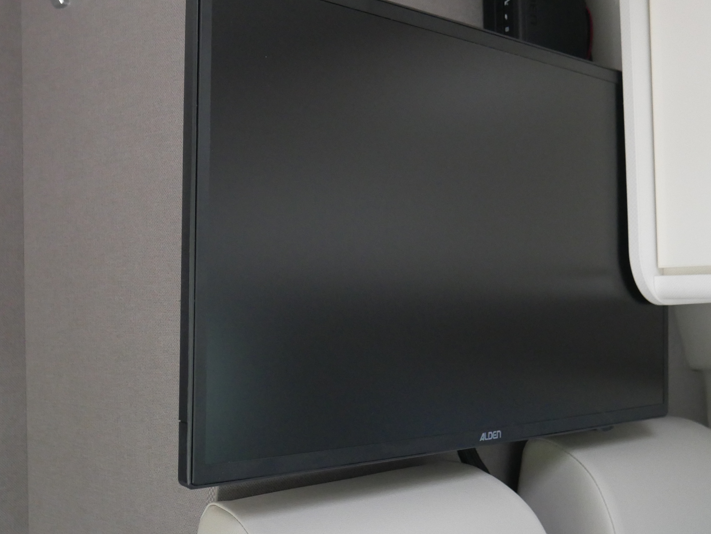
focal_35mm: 50
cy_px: 269
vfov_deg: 29.1
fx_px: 1027
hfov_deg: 38.2
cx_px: 375
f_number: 3.6
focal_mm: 15
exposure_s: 1/125
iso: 2000
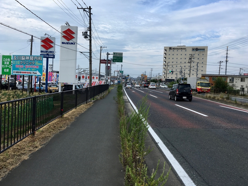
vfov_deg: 45.4
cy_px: 87
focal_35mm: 31
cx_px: 125
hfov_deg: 58.4
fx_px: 222
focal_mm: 4.15
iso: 25
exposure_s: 1/739
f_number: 2.2
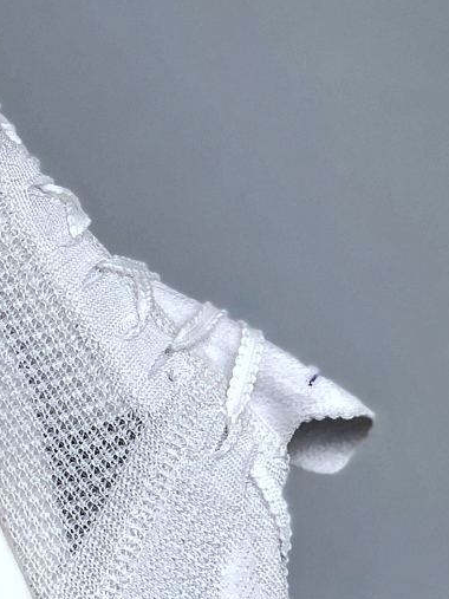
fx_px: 2803
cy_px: 395
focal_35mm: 162
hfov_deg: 9.1
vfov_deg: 12.2
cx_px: -30
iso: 32
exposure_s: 1/100
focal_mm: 6.6
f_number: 2.8
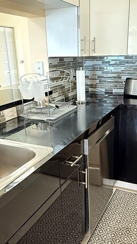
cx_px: 81
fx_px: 239
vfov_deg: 54.0
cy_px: 132
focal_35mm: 37
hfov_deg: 31.9
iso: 1000
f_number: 2.2
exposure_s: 1/40
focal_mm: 2.22
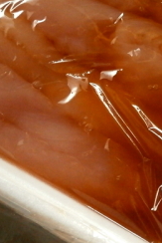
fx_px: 674
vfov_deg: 20.4
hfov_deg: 13.6
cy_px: 121
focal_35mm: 100
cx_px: 143
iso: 800
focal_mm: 8.3
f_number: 3.4
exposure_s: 1/60
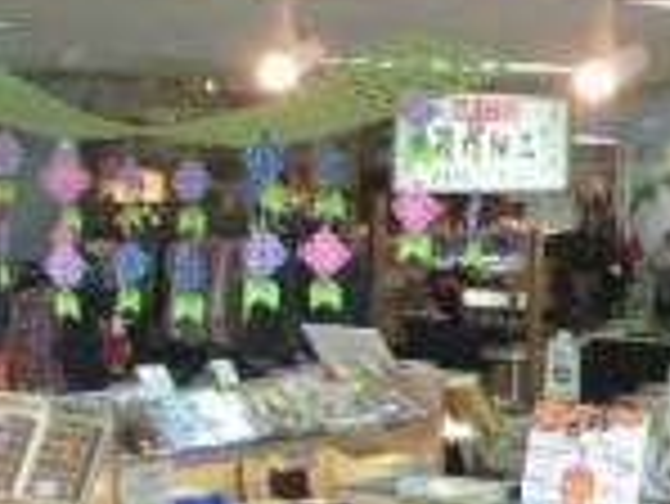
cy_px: 328
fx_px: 2208
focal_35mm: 114
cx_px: 931
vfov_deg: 13.0
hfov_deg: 16.1
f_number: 2.8
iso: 400
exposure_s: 1/180
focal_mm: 6
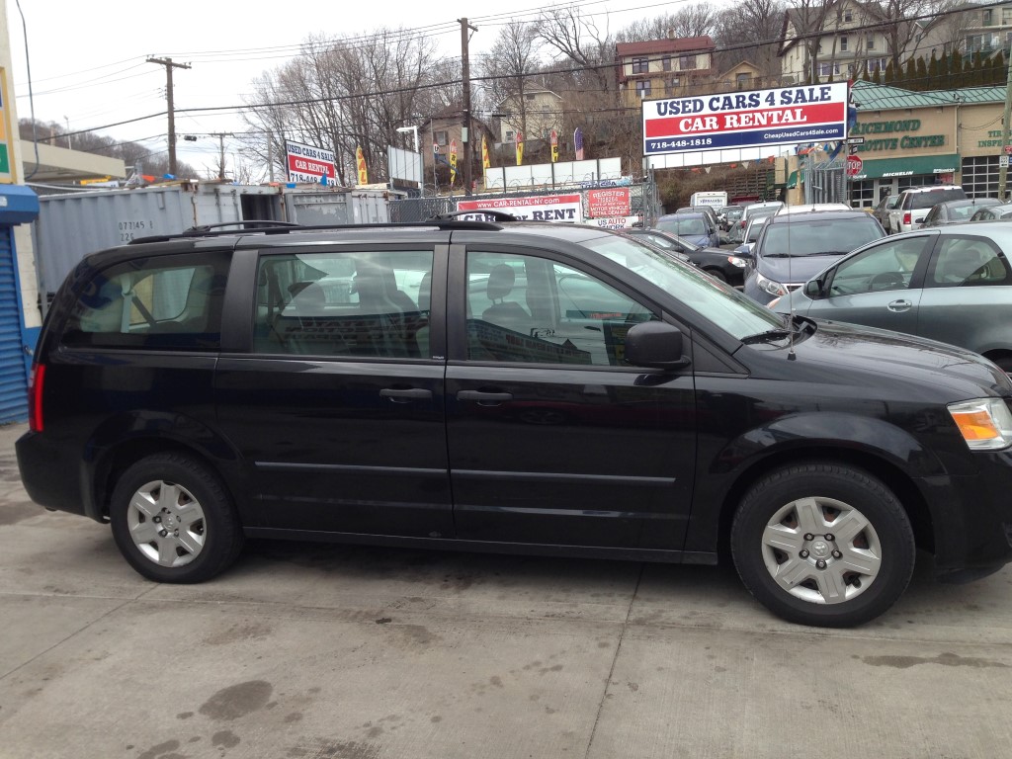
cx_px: 506
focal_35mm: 33
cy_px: 380
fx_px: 965
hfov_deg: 55.4
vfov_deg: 42.9
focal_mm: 4.12
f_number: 2.4
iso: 50
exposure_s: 1/653
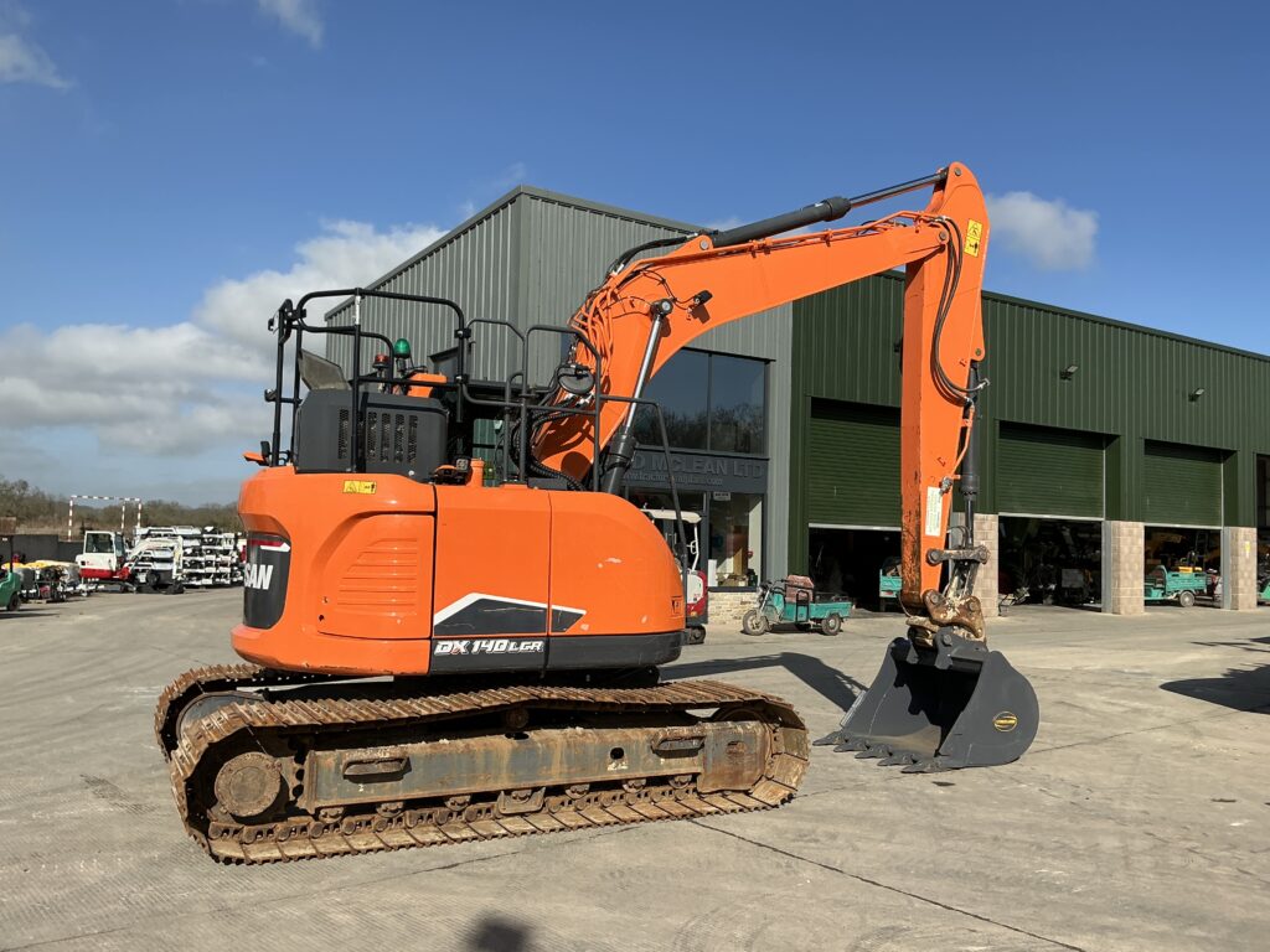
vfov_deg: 49.7
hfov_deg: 63.4
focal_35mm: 28
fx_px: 1027
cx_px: 635
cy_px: 476
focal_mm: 3
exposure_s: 1/2320
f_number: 1.8
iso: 25
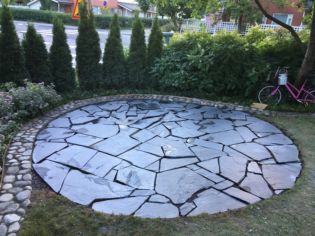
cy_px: 118
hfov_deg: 61.7
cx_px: 158
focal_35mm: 29
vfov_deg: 48.2
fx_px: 264
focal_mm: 4.15
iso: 50
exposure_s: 1/33
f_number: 2.2
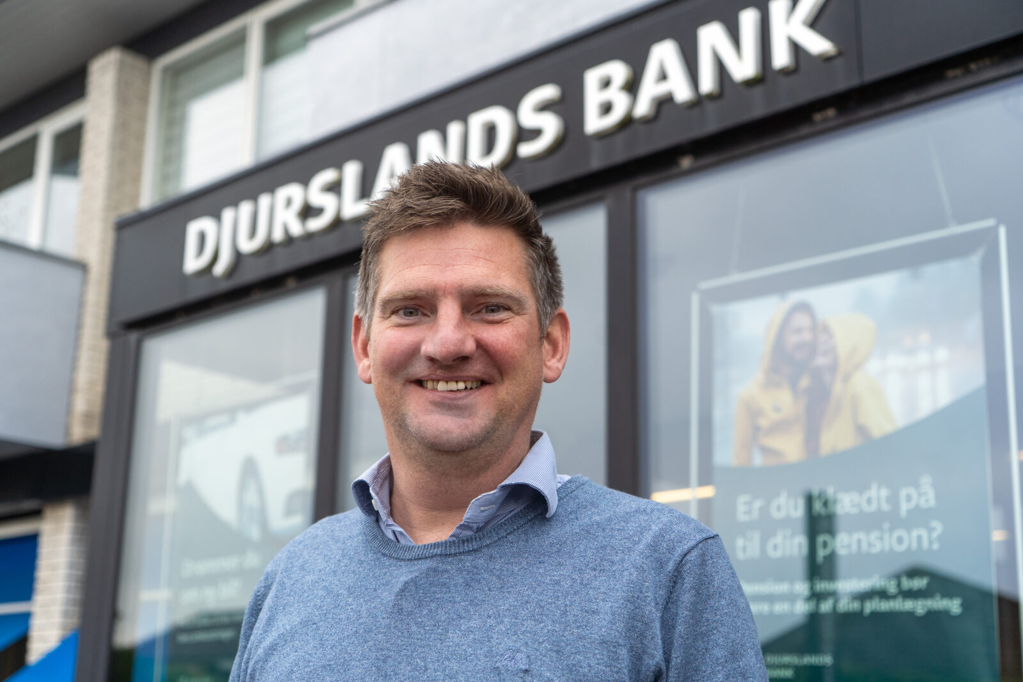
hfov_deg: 41.9
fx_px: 1336
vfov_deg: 28.7
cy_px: 341
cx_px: 512
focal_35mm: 47
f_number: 4
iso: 320
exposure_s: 1/320
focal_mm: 47
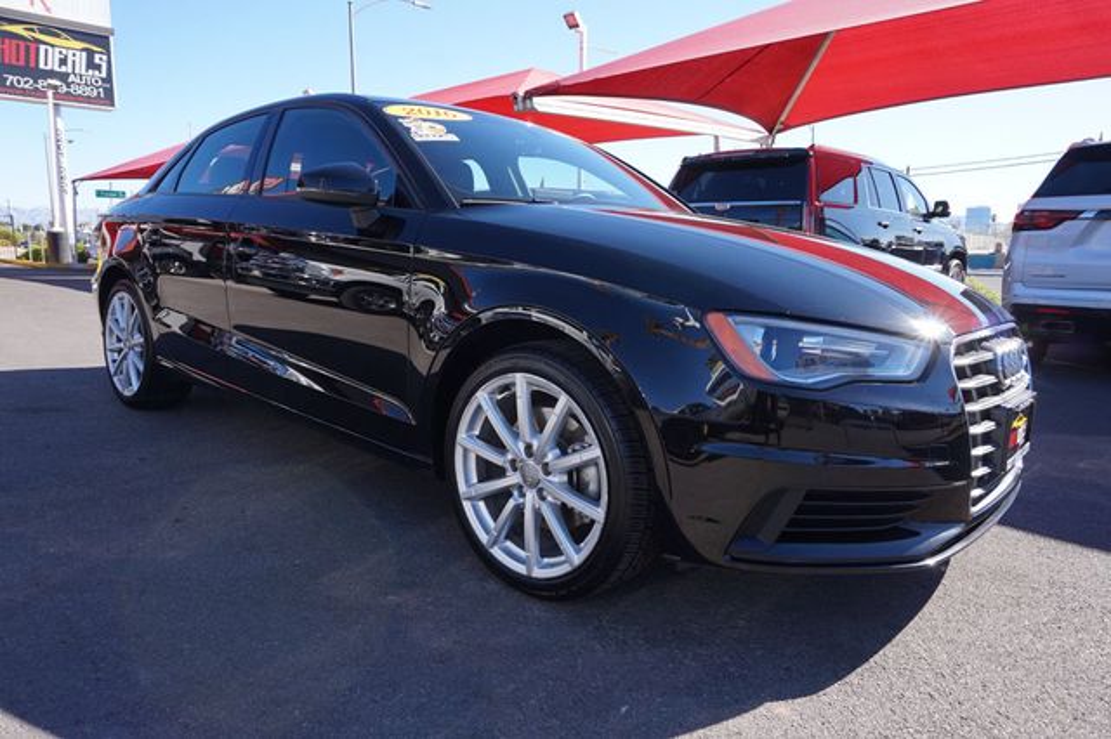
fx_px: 740
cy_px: 370
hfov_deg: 73.8
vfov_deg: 53.1
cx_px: 556
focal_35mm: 24
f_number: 8
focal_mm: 16
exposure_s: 1/100
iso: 100
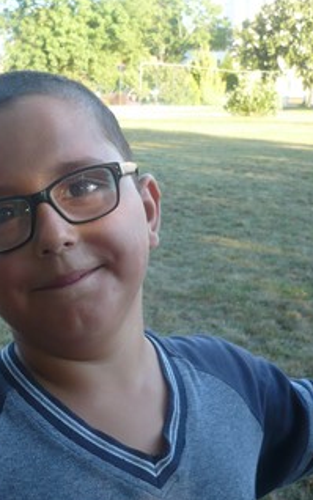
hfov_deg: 23.0
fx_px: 764
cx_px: 82
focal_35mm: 56
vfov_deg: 36.2
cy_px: 292
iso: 125
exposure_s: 1/125
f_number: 2.8
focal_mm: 5.8
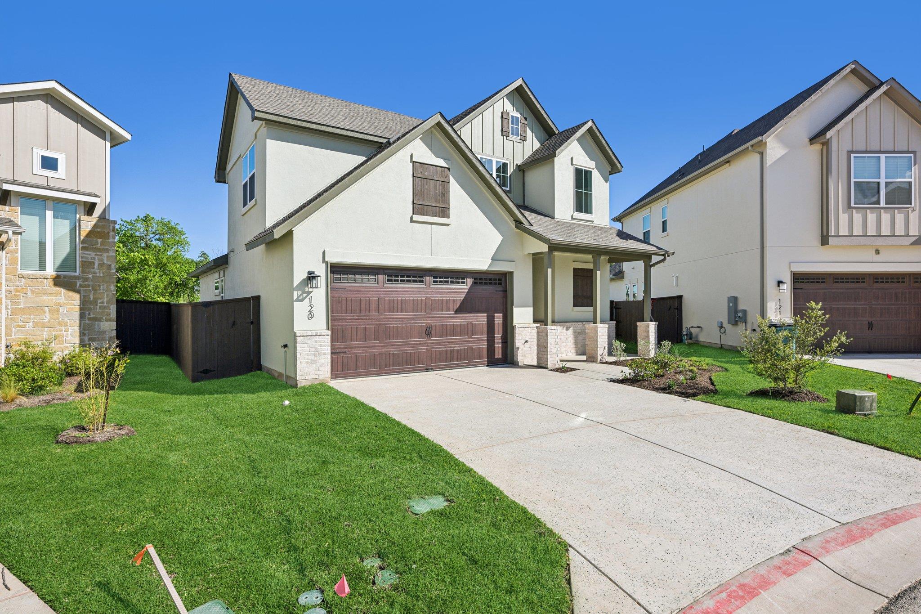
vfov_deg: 64.5
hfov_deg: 86.9
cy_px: 307
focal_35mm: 19
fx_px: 486
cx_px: 460
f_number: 6.7
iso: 100
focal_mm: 19
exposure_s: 1/500
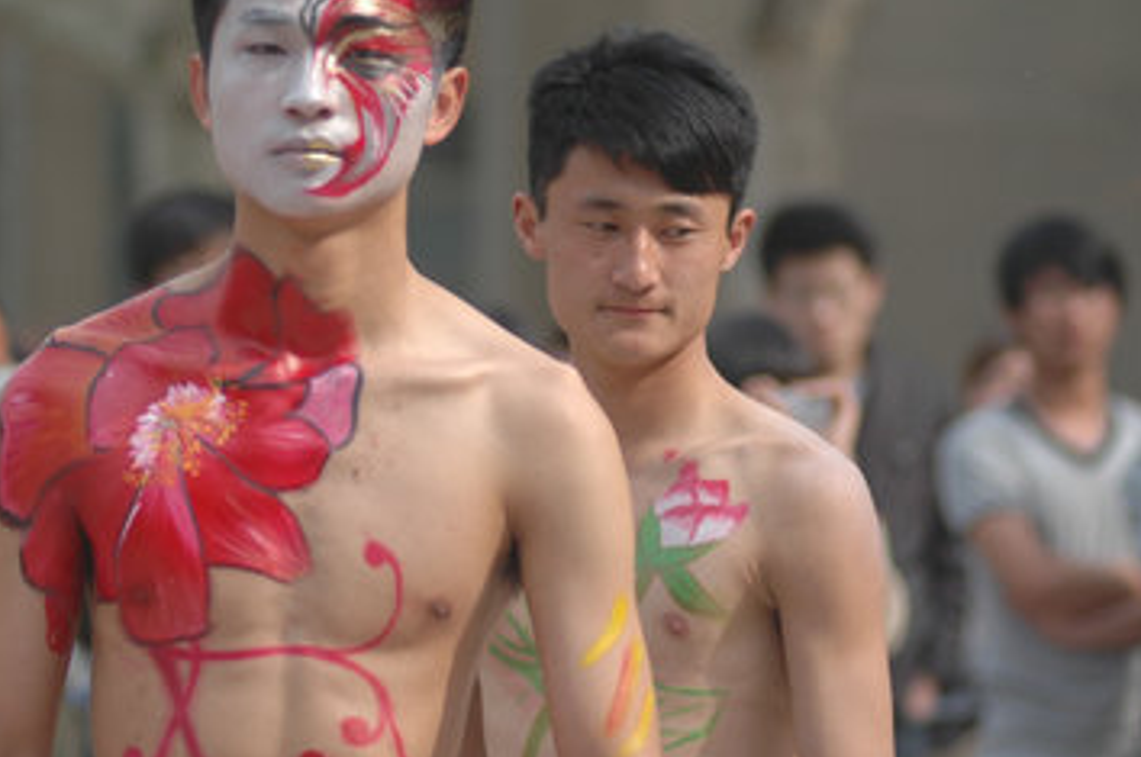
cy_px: 324
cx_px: 367
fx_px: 9653
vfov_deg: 4.5
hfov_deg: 6.8
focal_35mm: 305
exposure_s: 1/1600
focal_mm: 120
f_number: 2.8
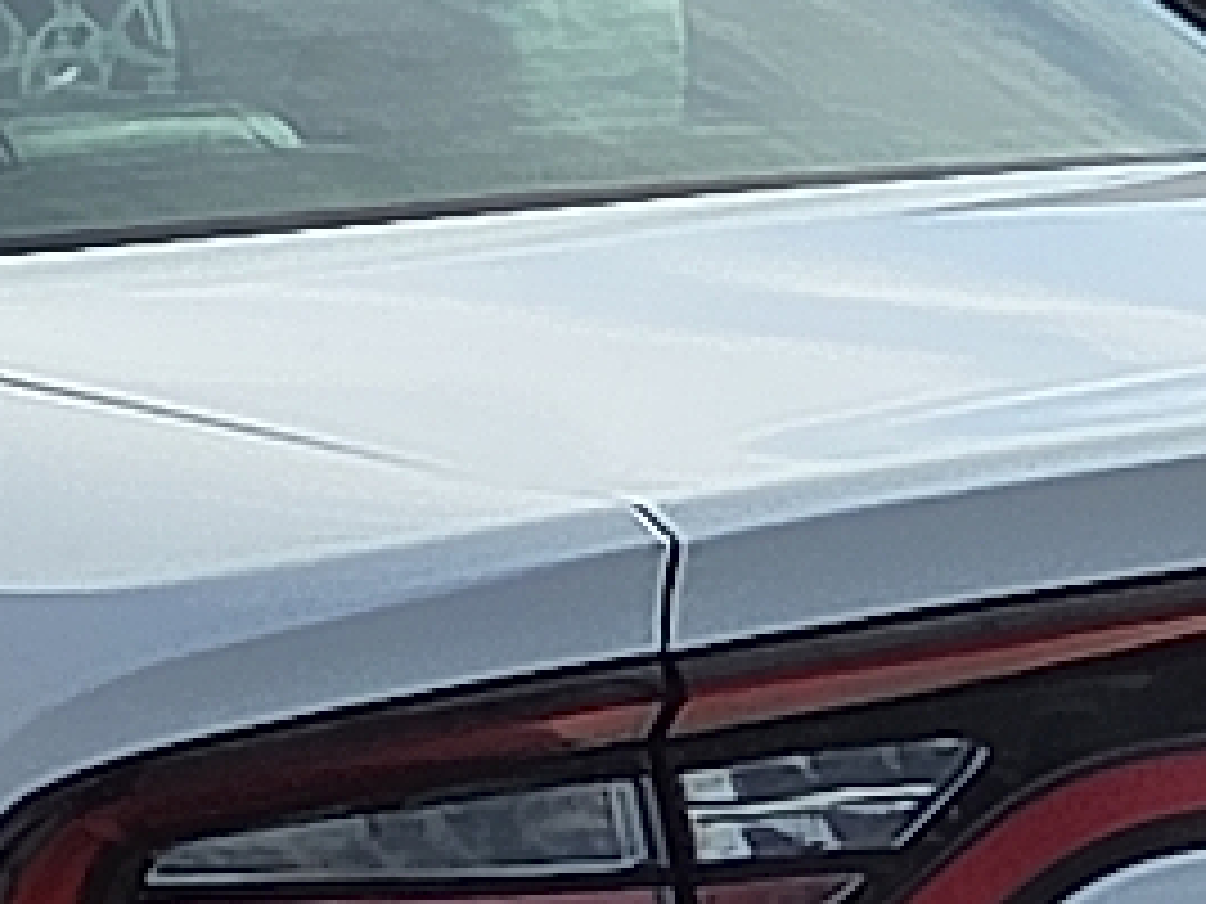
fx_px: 10417
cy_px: 787
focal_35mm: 299
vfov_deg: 5.0
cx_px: -716
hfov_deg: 6.5
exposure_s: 1/10000
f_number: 1.8
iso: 77
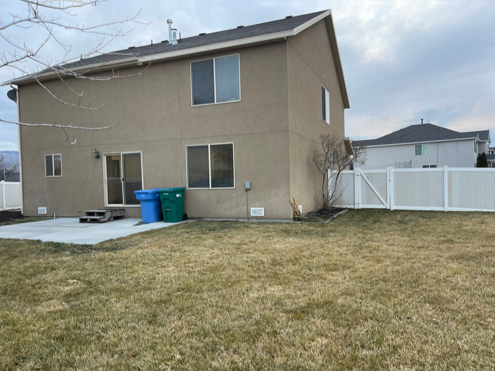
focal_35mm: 26
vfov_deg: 53.1
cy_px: 186
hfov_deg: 67.3
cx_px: 248
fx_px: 372
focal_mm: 5.1
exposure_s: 1/121
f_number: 1.6
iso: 40
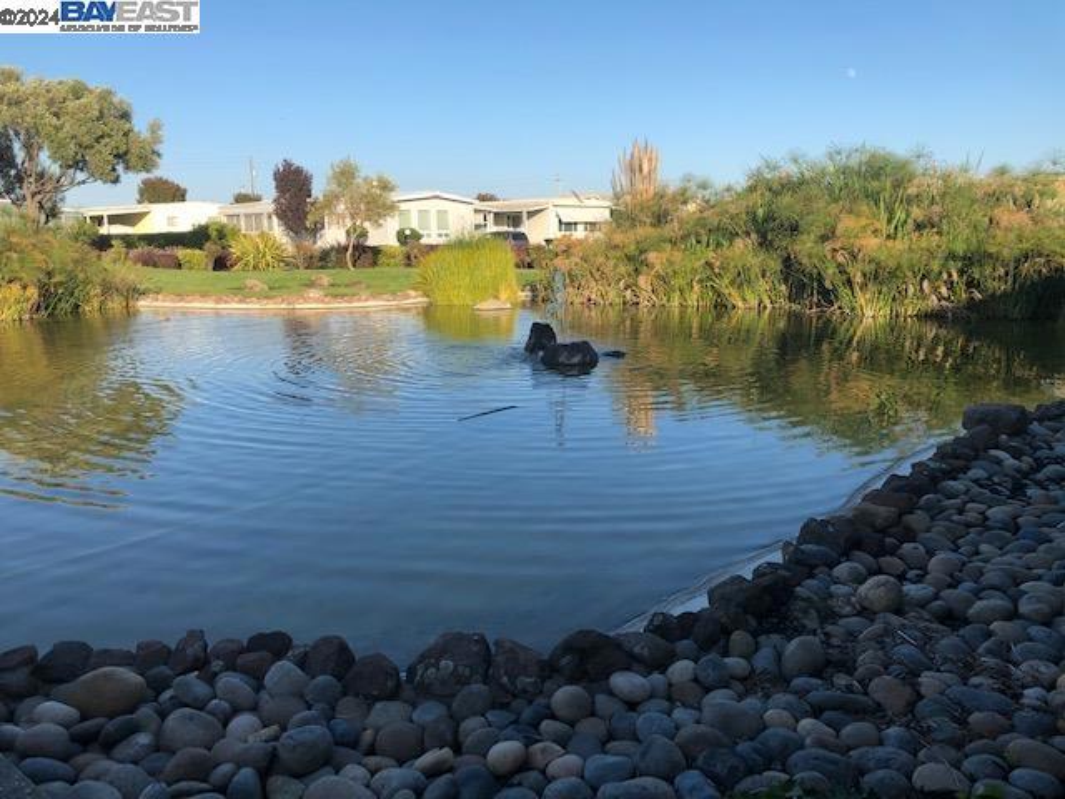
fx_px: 861
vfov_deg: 49.7
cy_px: 400
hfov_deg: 63.4
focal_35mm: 28
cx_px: 532
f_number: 1.8
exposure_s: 1/1104
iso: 20
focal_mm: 4
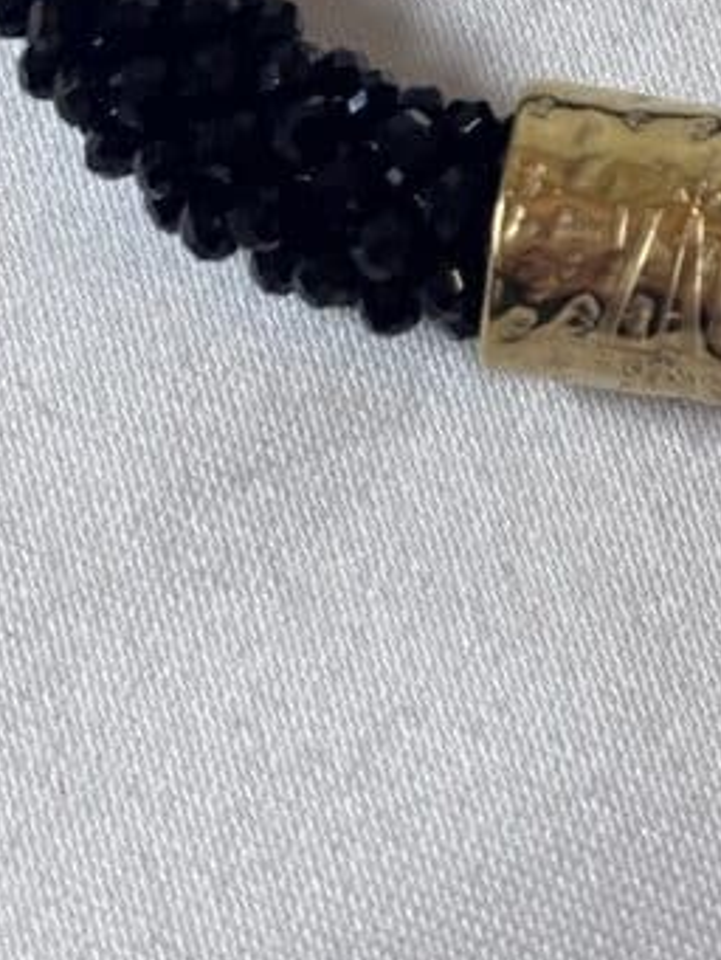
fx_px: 4330
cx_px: 820
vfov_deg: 12.3
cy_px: -310
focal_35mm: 156
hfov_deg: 9.4
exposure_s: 1/107
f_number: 1.6
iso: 25
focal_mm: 5.96
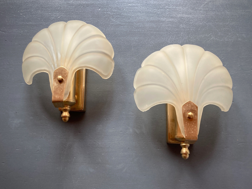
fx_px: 211
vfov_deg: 48.2
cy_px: 96
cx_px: 127
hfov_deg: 61.7
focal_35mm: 29
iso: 80
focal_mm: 3.99
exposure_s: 1/66
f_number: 1.8
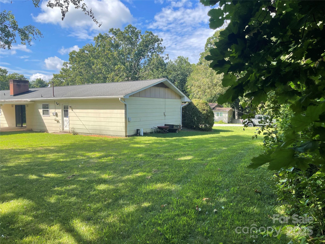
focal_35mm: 25
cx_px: 162
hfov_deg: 69.4
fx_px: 235
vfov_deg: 54.9
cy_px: 122
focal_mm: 5.1
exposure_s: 1/923
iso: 32
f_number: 1.6
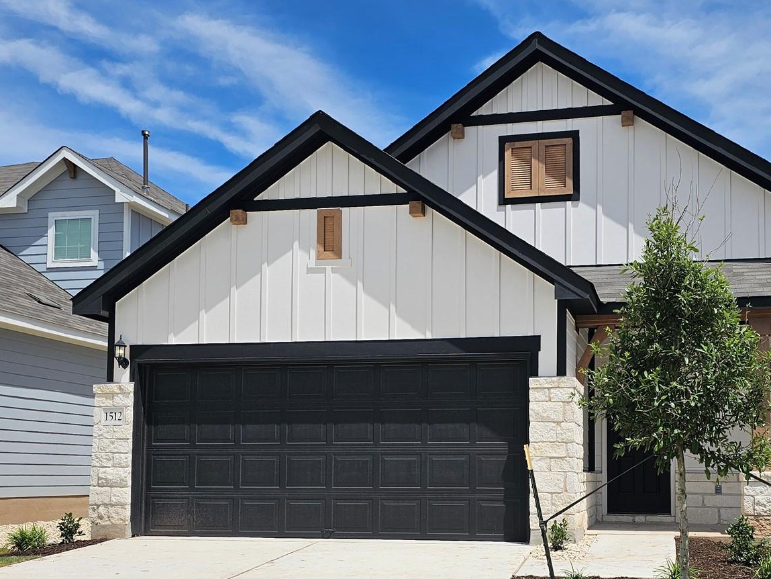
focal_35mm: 41
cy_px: 406
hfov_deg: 45.3
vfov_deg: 34.7
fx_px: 913
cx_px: 495
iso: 10
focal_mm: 6.3
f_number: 1.7
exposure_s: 1/1732
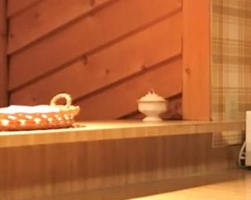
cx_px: 381
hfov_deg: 18.4
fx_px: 683
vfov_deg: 16.7
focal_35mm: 92
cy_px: 117
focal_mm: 3.99
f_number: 1.8
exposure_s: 1/9
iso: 100
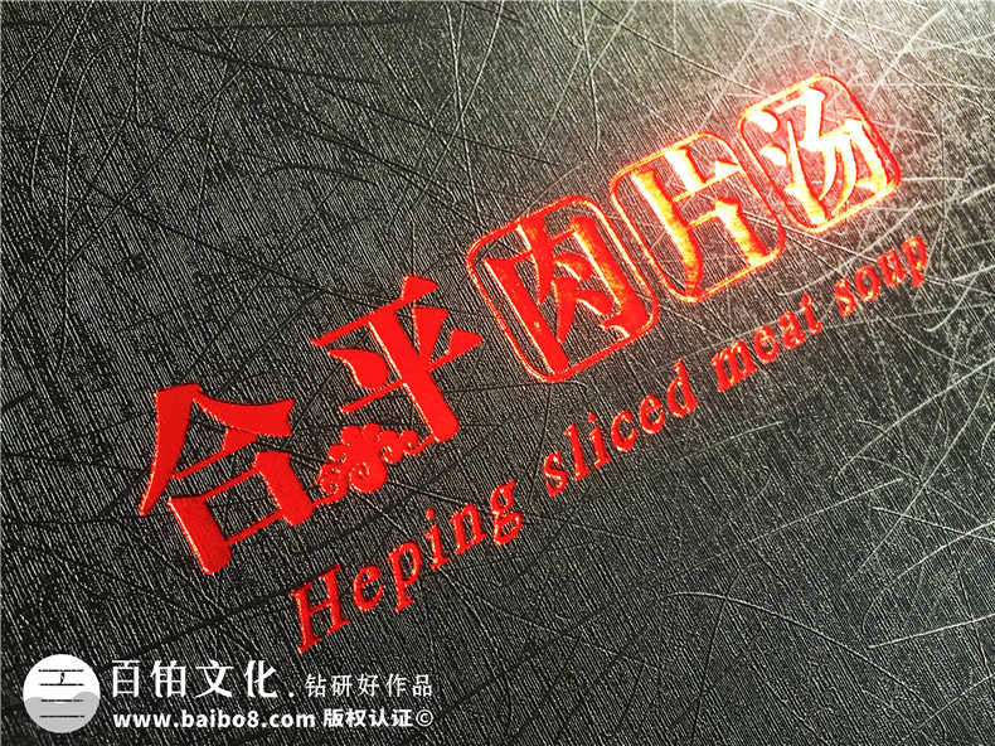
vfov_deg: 48.2
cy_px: 373
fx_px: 833
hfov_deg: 61.7
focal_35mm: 29
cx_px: 498
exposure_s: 1/33
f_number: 2.2
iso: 50
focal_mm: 4.15
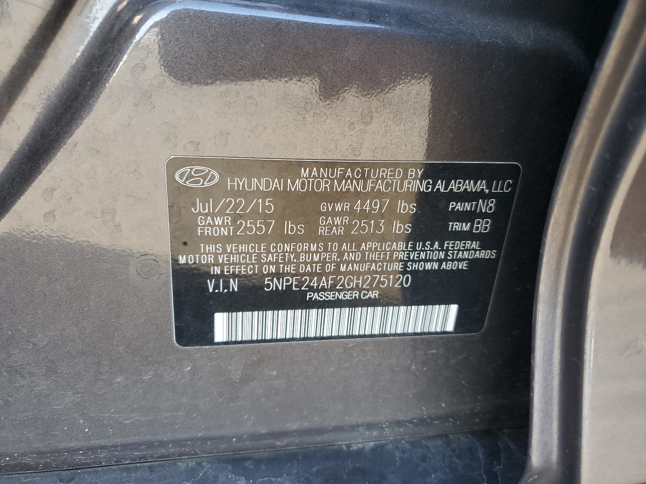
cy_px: 242
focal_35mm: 26
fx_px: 485
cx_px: 323
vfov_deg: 53.1
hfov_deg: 67.3
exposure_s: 1/120
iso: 78
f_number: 1.5
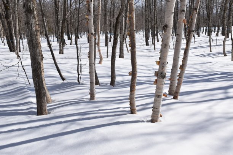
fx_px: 233
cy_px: 78
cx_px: 116
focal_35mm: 36
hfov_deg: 53.1
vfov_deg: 36.9
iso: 200
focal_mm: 24
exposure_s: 1/500
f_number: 11
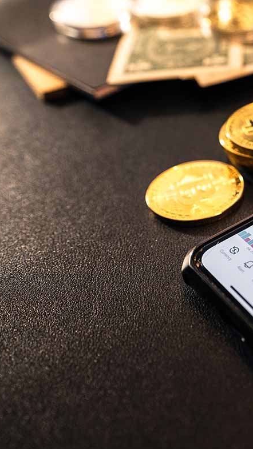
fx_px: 668
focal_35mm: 56
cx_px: 327
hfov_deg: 19.8
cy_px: 228
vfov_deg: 37.2
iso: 640
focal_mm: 35
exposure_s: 1/100
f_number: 4
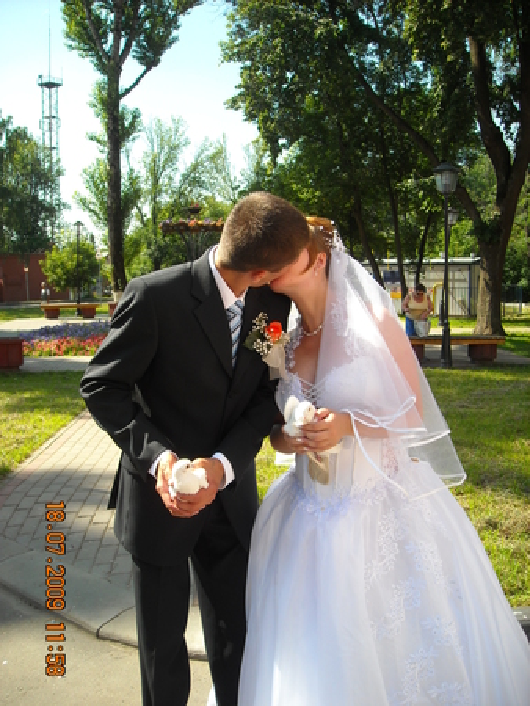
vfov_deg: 52.6
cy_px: 353
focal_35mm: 35
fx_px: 714
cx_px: 265
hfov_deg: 40.7
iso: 64
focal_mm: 5.7
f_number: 2.8
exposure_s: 1/369
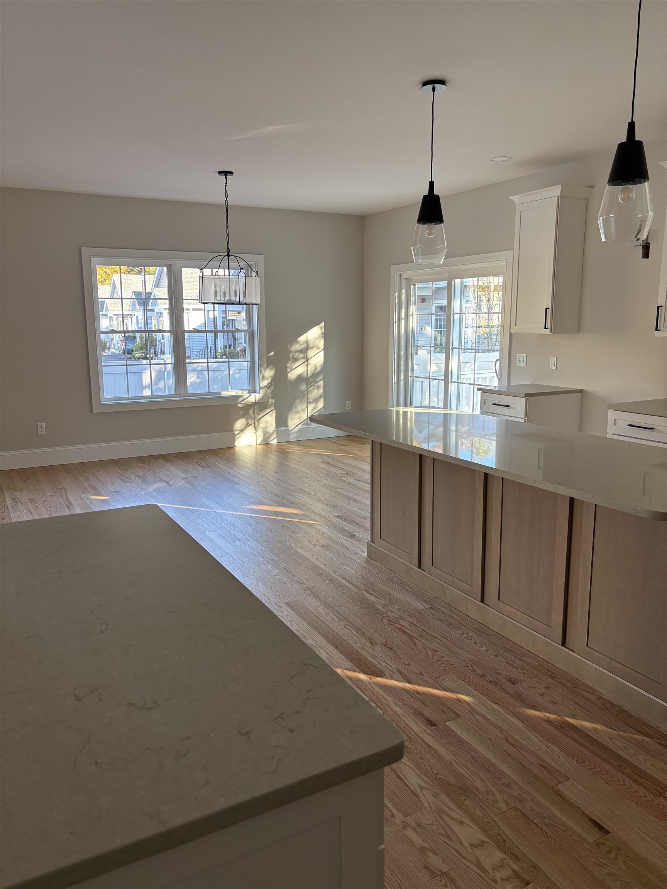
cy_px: 444
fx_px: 668
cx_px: 334
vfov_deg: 67.3
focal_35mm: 26
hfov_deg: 53.1
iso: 125
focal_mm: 5.96
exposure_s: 1/115
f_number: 1.6
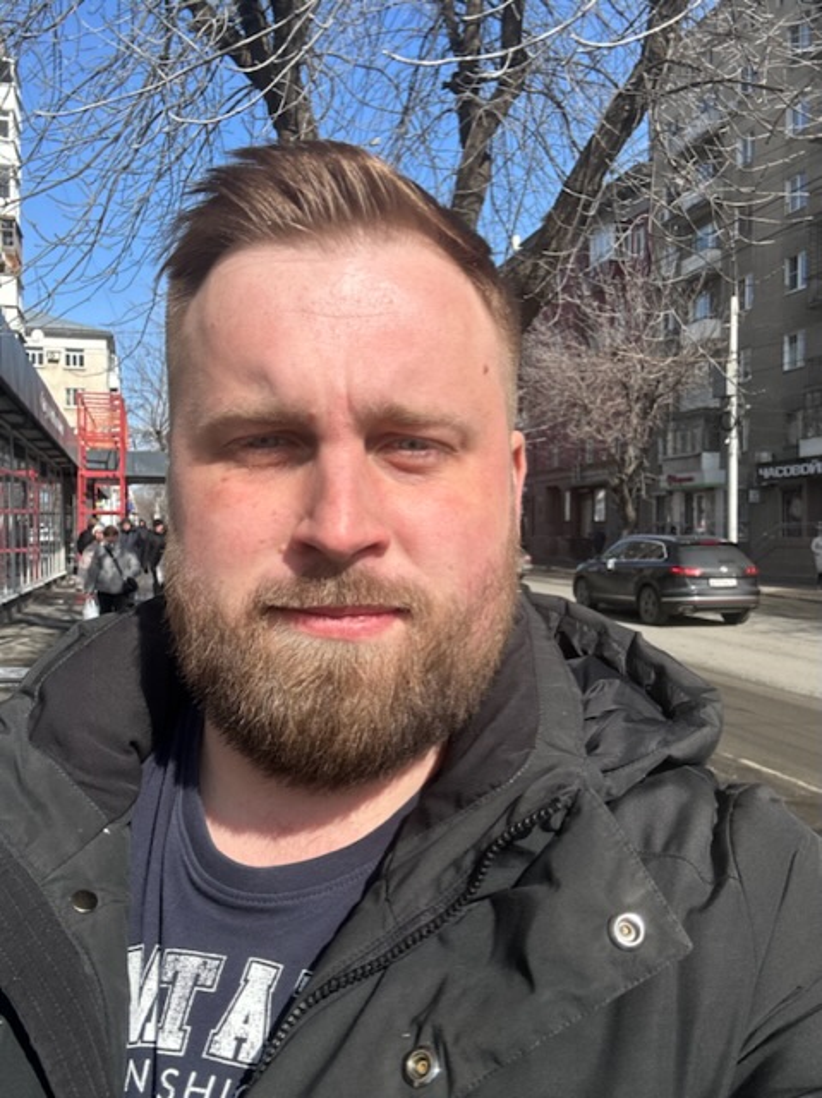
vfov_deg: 60.0
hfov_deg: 46.7
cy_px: 549
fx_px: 951
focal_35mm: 30
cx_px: 411
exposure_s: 1/1996
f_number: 1.9
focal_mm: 2.69
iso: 25
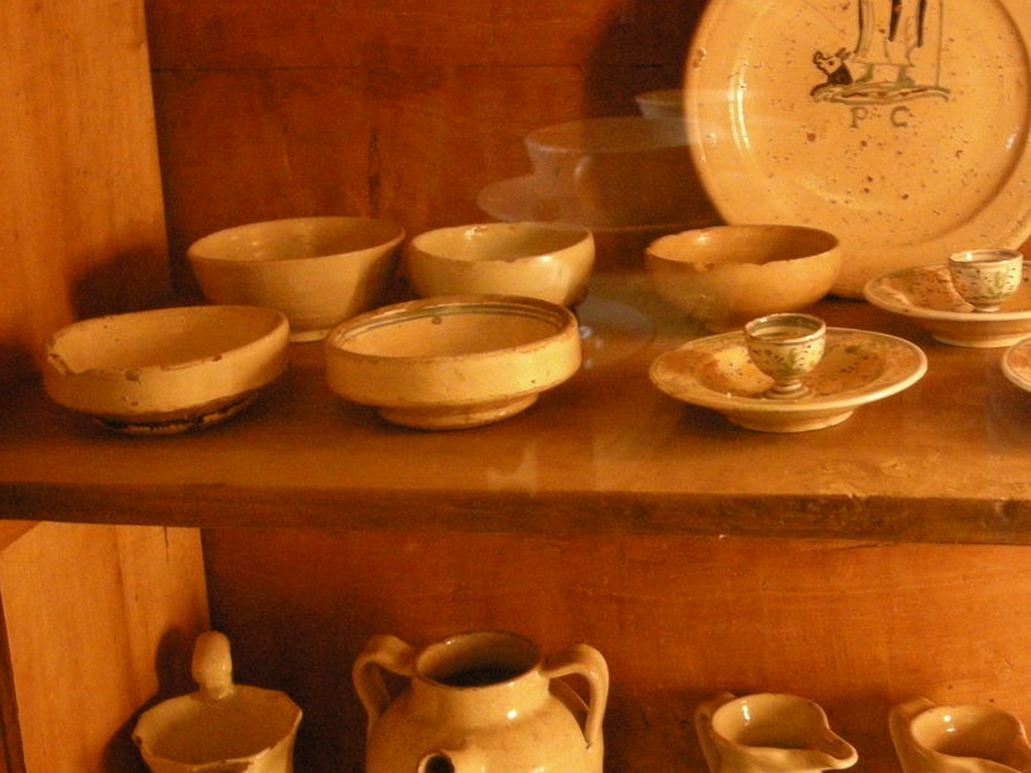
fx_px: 2055
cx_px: 817
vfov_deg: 21.2
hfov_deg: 27.6
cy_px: 530
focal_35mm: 69
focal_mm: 7.5
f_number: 2.7
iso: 425
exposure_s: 1/8
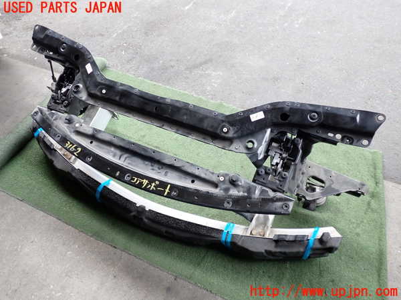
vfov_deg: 46.8
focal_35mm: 30
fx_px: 348
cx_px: 200
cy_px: 150
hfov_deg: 60.0
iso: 200
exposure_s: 1/125
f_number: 2.3
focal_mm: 5.4
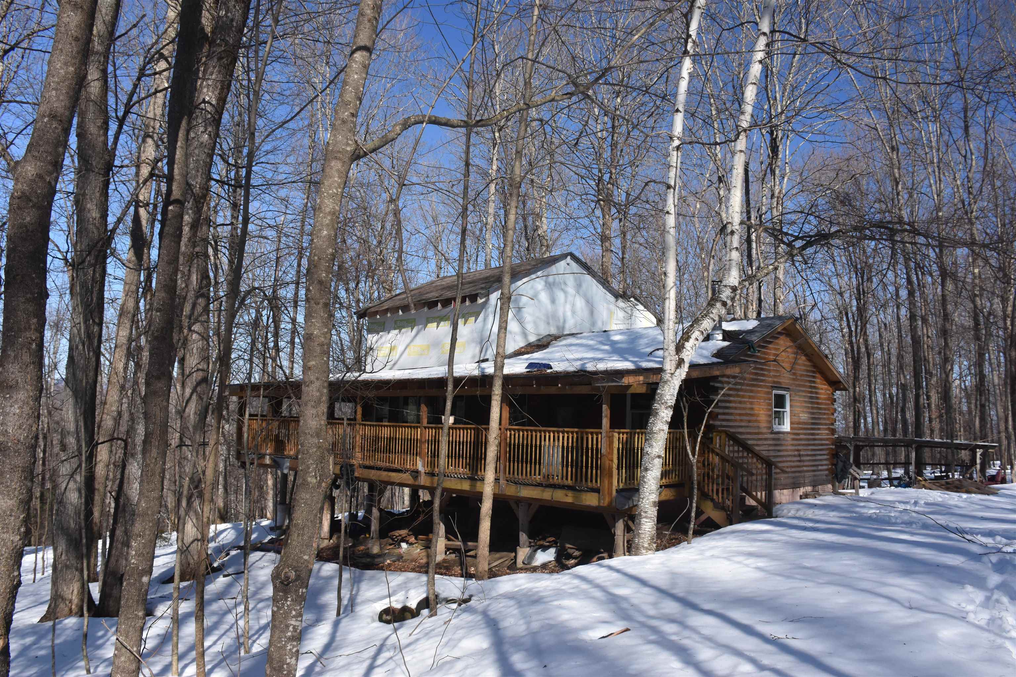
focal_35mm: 27
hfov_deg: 67.4
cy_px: 338
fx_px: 762
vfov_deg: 47.9
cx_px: 508
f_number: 8
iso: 720
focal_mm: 18
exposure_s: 1/500
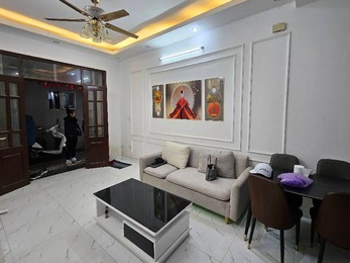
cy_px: 123
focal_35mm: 15
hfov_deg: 97.7
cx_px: 196
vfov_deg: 81.6
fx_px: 152
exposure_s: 1/50.3
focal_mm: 1.74
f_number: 2.2
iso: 160
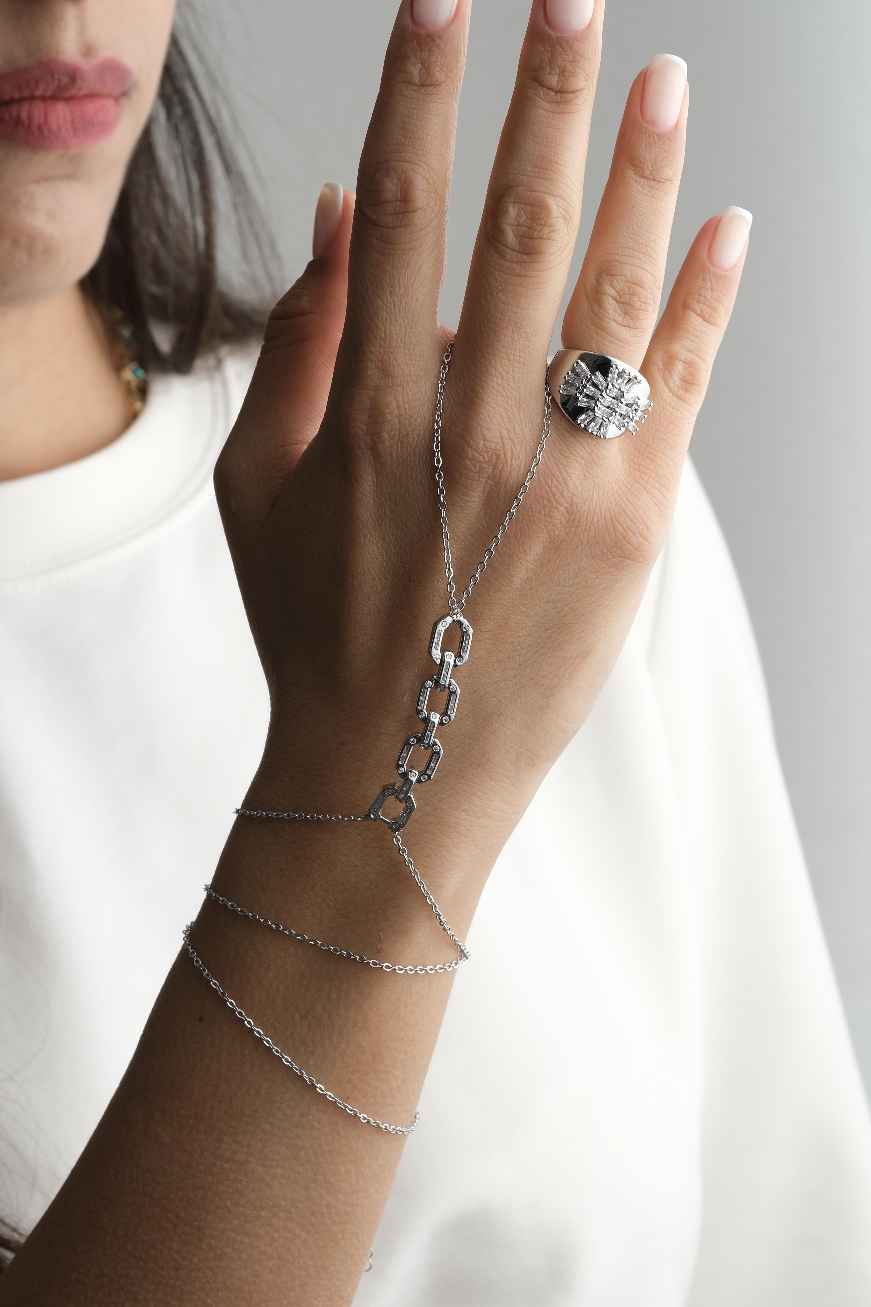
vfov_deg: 17.1
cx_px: 436
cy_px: 654
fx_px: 4355
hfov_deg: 11.4
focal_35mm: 120
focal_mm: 80
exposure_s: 1/200
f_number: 11
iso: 160
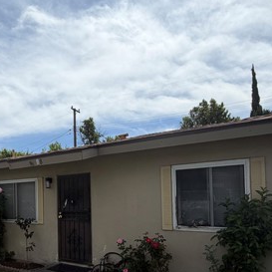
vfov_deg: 53.7
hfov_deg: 53.0
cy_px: 195
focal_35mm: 29
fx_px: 258
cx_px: 67
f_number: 2.2
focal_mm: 2.22
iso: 20
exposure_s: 1/1534
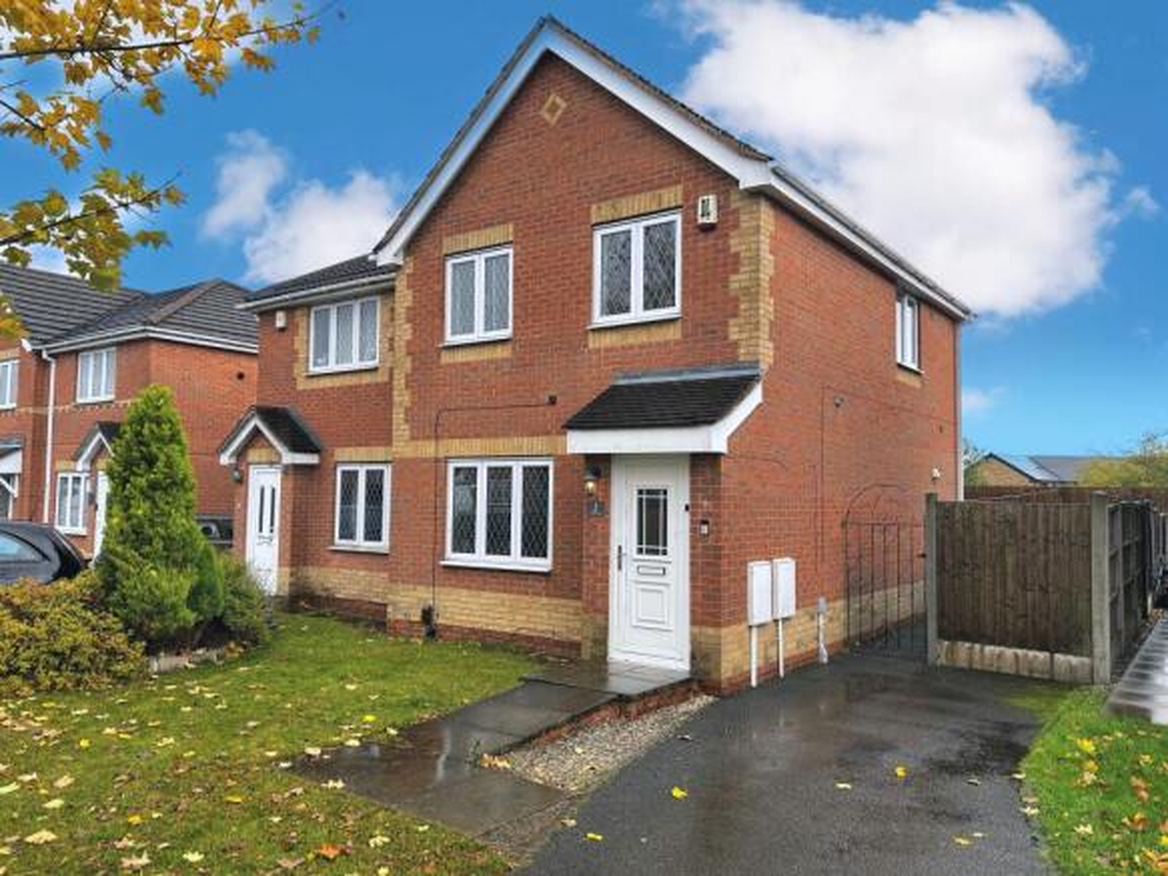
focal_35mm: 26
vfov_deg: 53.0
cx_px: 584
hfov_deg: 67.3
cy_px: 438
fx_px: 877
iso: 50
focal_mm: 5.7
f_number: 1.5
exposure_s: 1/654
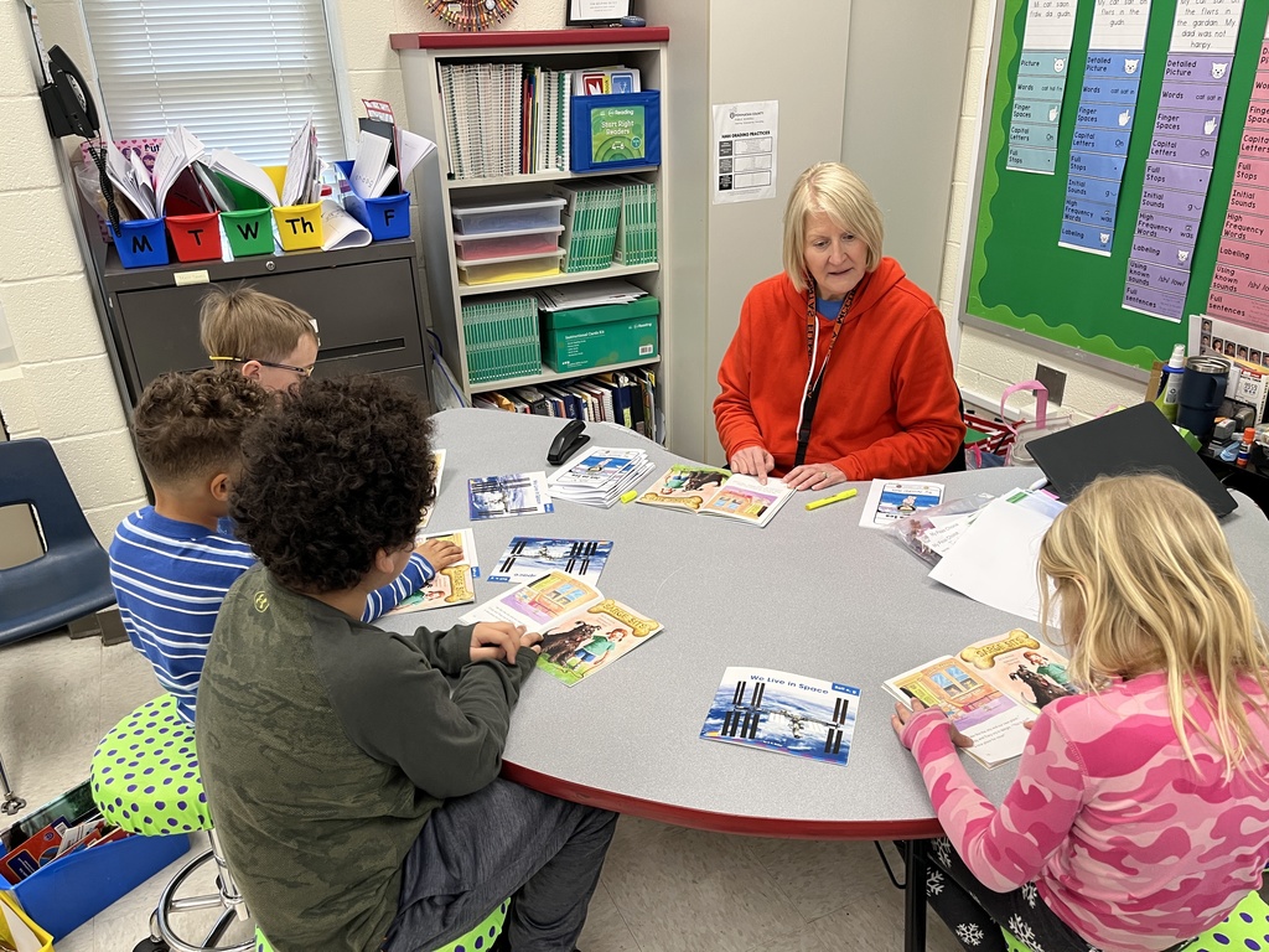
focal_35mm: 26
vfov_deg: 53.1
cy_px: 476
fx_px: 953
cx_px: 634
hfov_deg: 67.3
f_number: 1.6
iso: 80
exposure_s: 1/60
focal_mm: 5.1
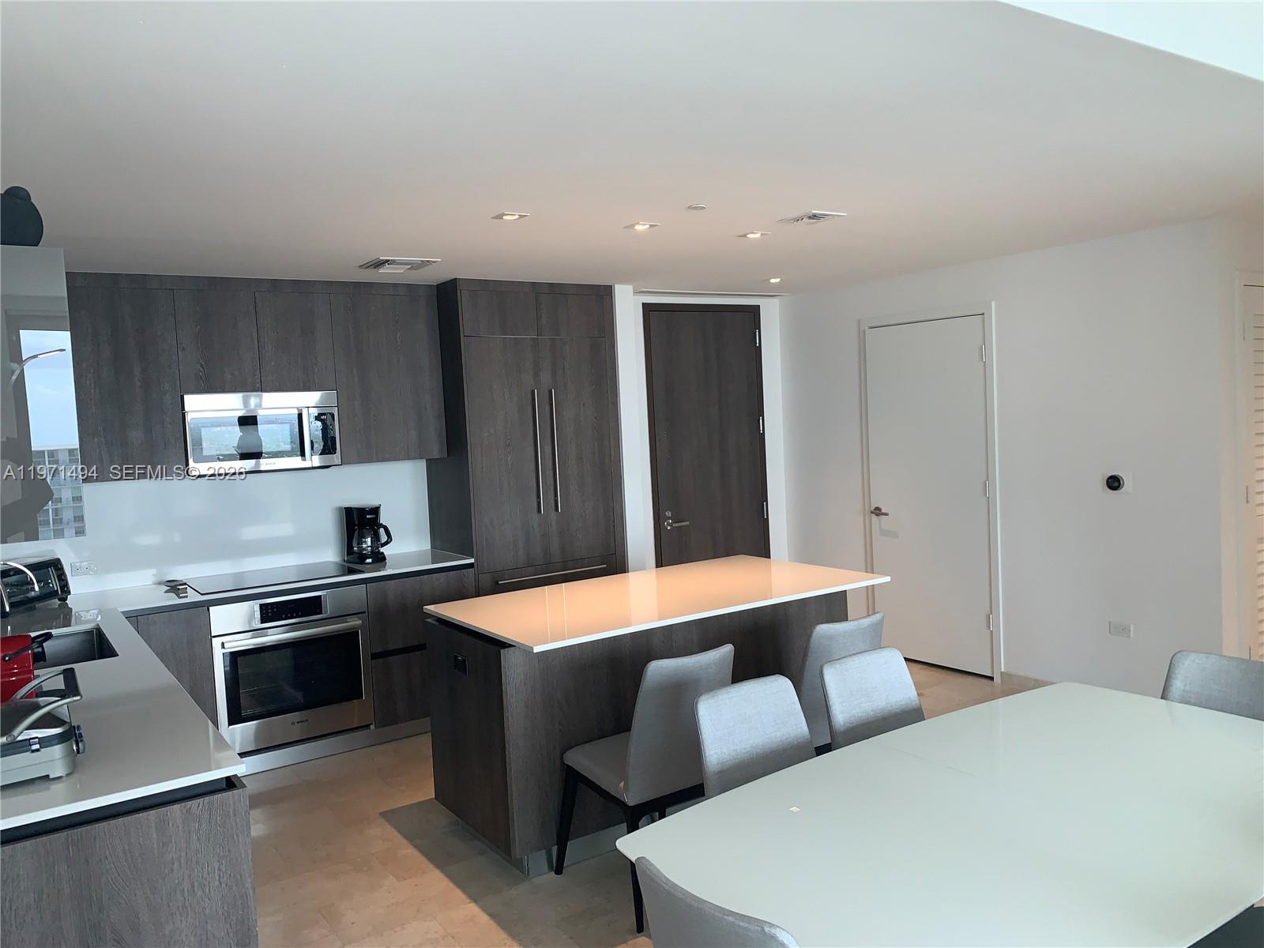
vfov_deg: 53.1
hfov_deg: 67.3
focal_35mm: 26
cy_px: 474
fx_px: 949
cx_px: 632
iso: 50
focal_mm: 4.25
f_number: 1.8
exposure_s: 1/60
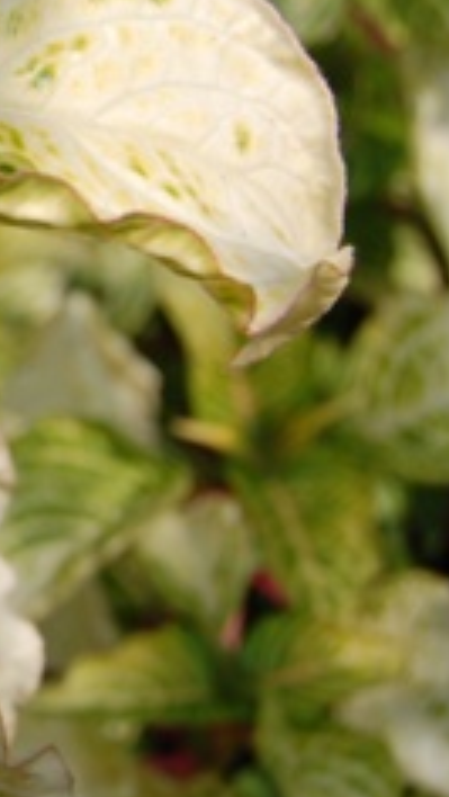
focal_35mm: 119
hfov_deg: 9.2
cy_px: 111
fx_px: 2515
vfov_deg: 17.8
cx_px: -591
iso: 200
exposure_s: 1/400
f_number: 8
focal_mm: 28
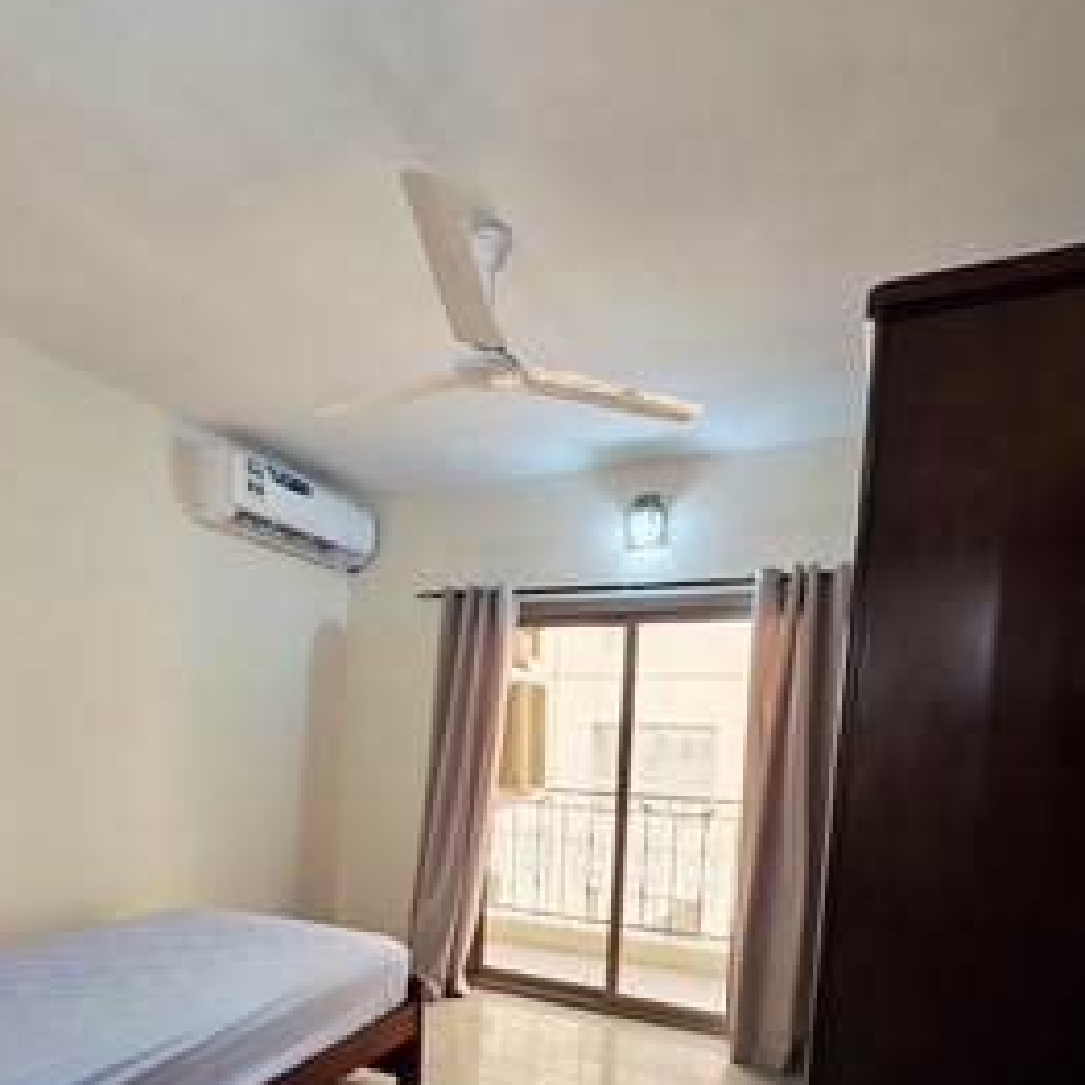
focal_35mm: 20
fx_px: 709
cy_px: 819
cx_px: 526
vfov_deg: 69.7
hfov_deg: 74.8
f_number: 1.9
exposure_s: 1/101
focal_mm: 2.2
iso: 200
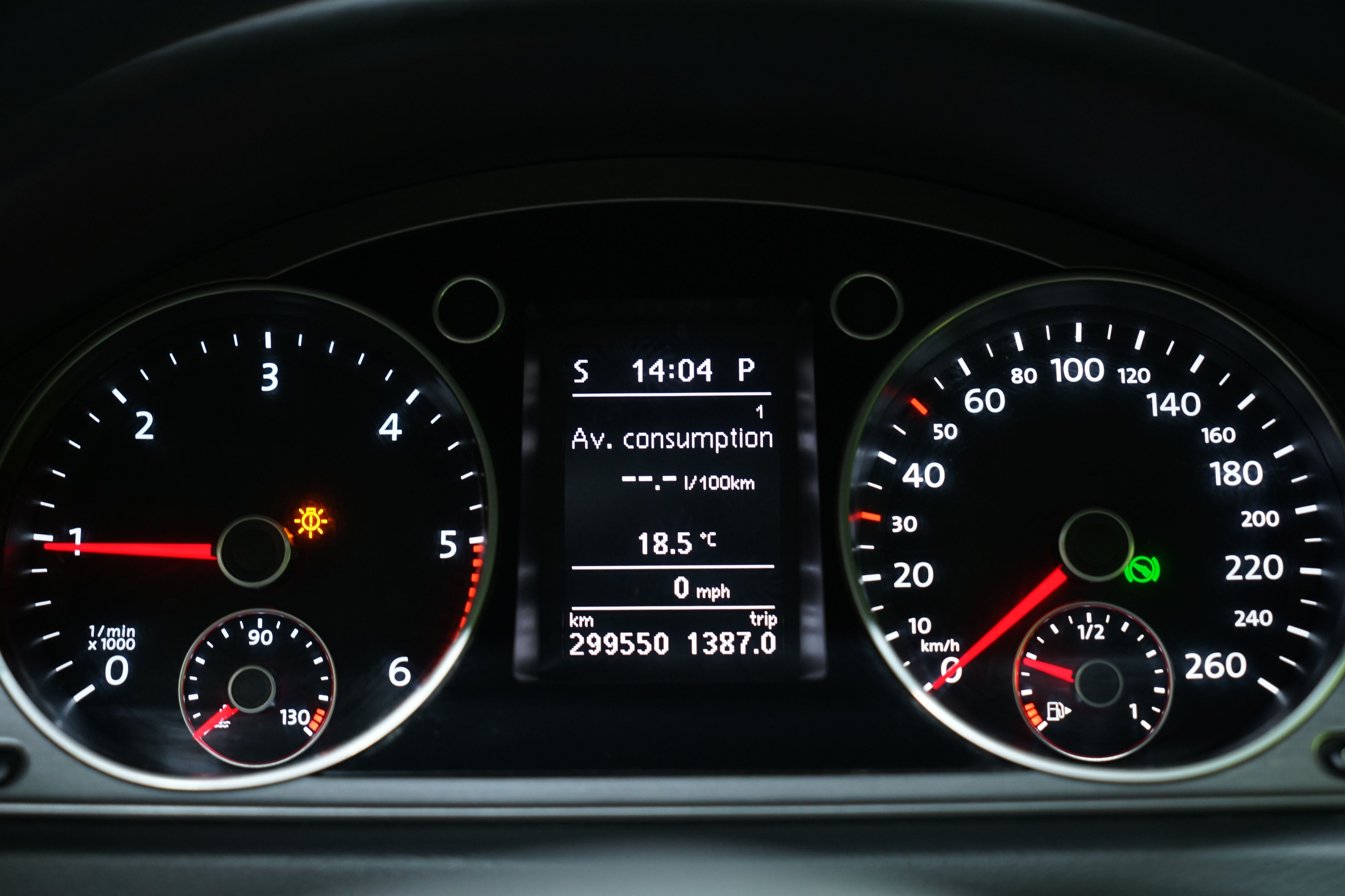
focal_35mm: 52
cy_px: 448
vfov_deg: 26.0
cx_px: 672
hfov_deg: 38.2
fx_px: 1943
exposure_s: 1/20
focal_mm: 52
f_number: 4.5
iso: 1000
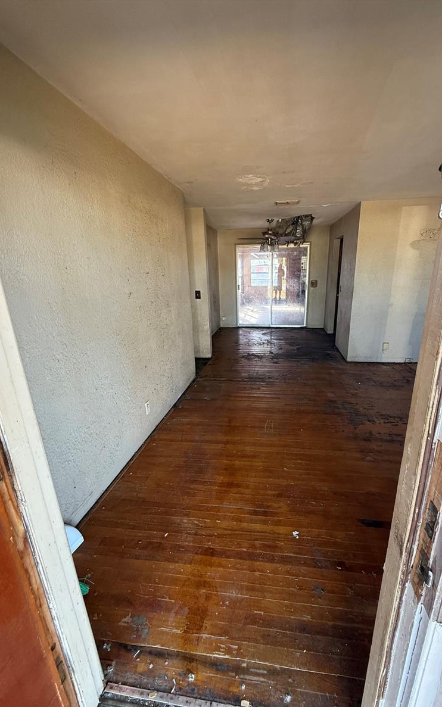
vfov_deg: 101.5
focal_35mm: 15
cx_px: 242
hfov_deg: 74.6
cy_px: 356
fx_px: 289
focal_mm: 2.22
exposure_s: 1/99
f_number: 2.2
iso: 250
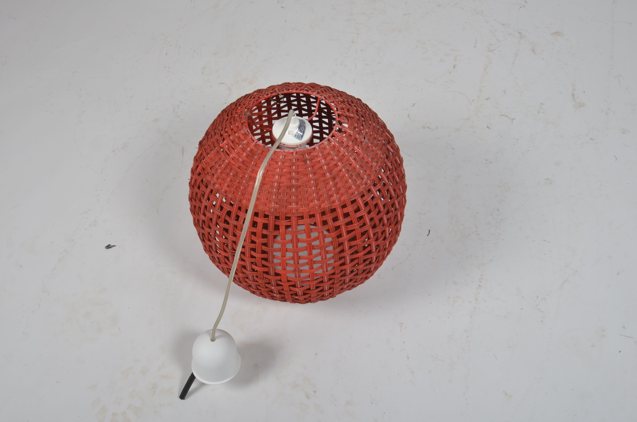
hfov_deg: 53.2
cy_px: 211
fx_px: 636
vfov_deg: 36.7
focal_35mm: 36
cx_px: 318
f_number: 11
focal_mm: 24
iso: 100
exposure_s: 1/125
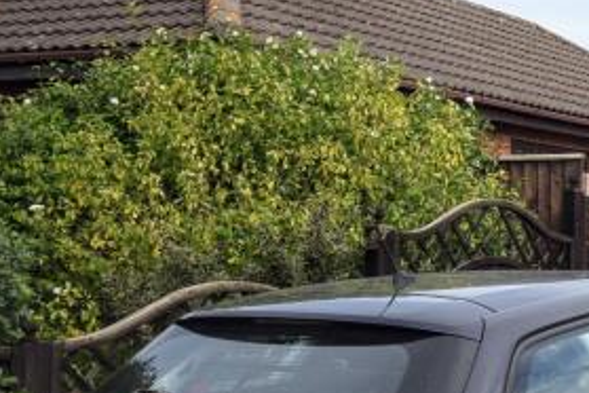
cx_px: 758
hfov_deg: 23.4
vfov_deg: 17.7
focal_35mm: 77
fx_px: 1260
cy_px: 267
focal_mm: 14
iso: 100
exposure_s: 1/400
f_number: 4.8
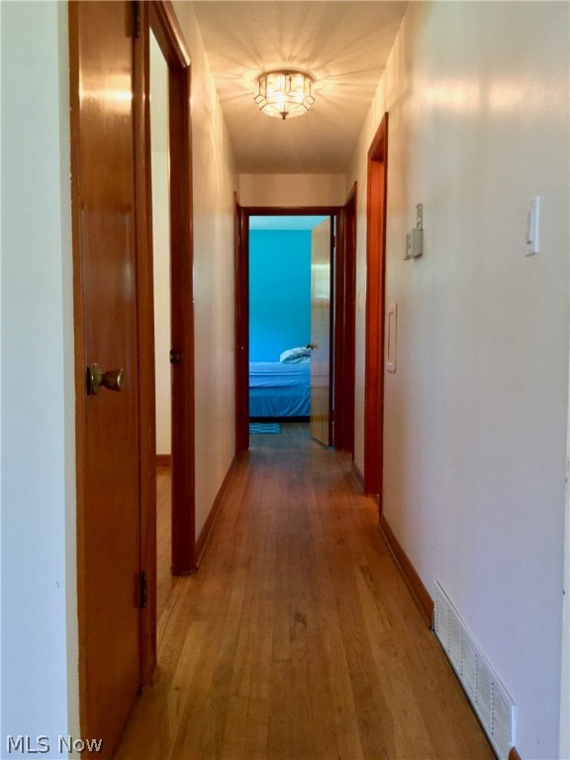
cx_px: 285
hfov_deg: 45.4
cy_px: 380
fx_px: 681
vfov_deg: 58.4
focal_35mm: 31
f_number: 2.4
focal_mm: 3.3
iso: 160
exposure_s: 1/30
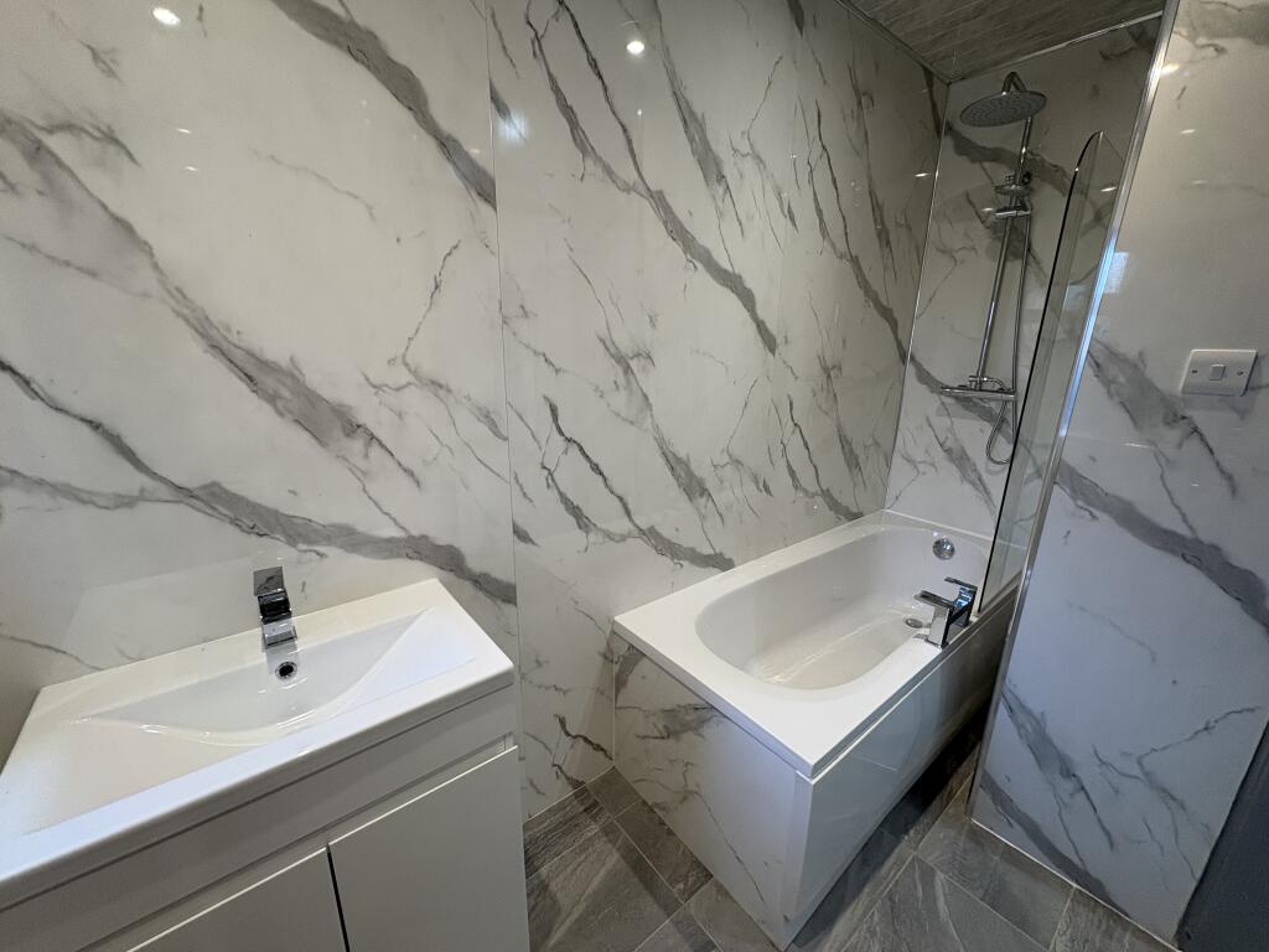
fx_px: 513
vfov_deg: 85.7
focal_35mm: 14
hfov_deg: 102.1
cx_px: 634
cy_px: 476
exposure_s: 1/100
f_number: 2.2
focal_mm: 2.22
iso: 125
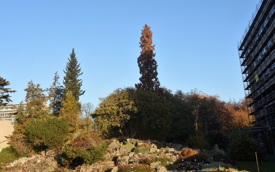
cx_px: 137
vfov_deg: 37.3
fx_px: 255
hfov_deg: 56.7
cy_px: 88
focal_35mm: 34
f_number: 6.3
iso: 100
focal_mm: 22
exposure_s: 1/160
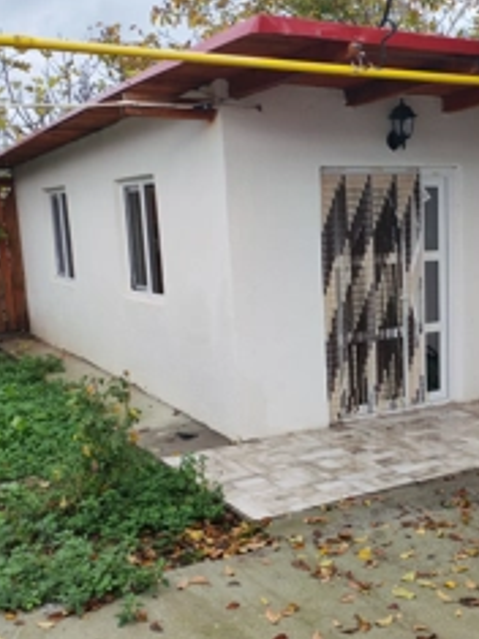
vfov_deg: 41.2
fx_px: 849
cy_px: 359
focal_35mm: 46
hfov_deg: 30.5
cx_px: 403
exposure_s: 1/310
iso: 50
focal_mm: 6.12
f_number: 1.9
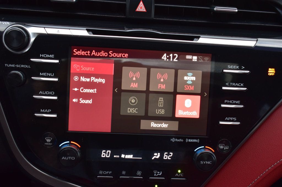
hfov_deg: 42.3
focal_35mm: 46
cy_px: 94
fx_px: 364
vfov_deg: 28.9
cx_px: 141
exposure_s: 1/15
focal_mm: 31
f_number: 6.3
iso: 720
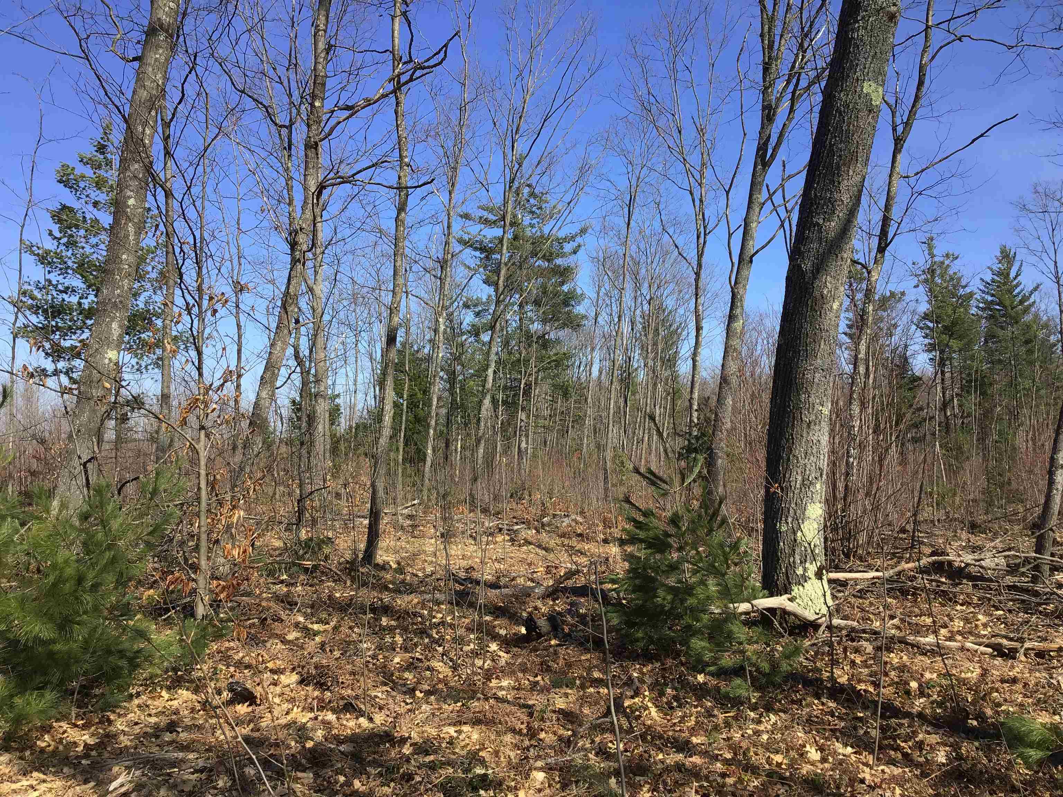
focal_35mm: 31
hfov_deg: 58.4
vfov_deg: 45.4
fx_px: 952
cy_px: 398
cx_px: 532
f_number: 2.4
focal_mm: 3.3
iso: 25
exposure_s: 1/916
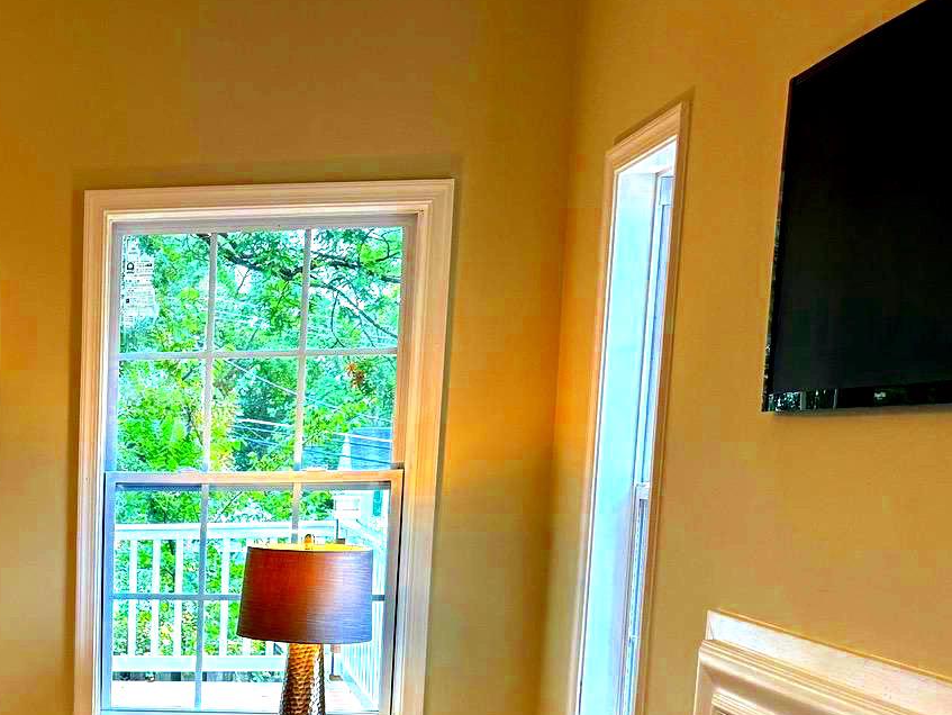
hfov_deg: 29.9
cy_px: 730
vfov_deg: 24.0
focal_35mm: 58
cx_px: -89
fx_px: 1596
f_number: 1.78
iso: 125
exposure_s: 1/120
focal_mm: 6.76
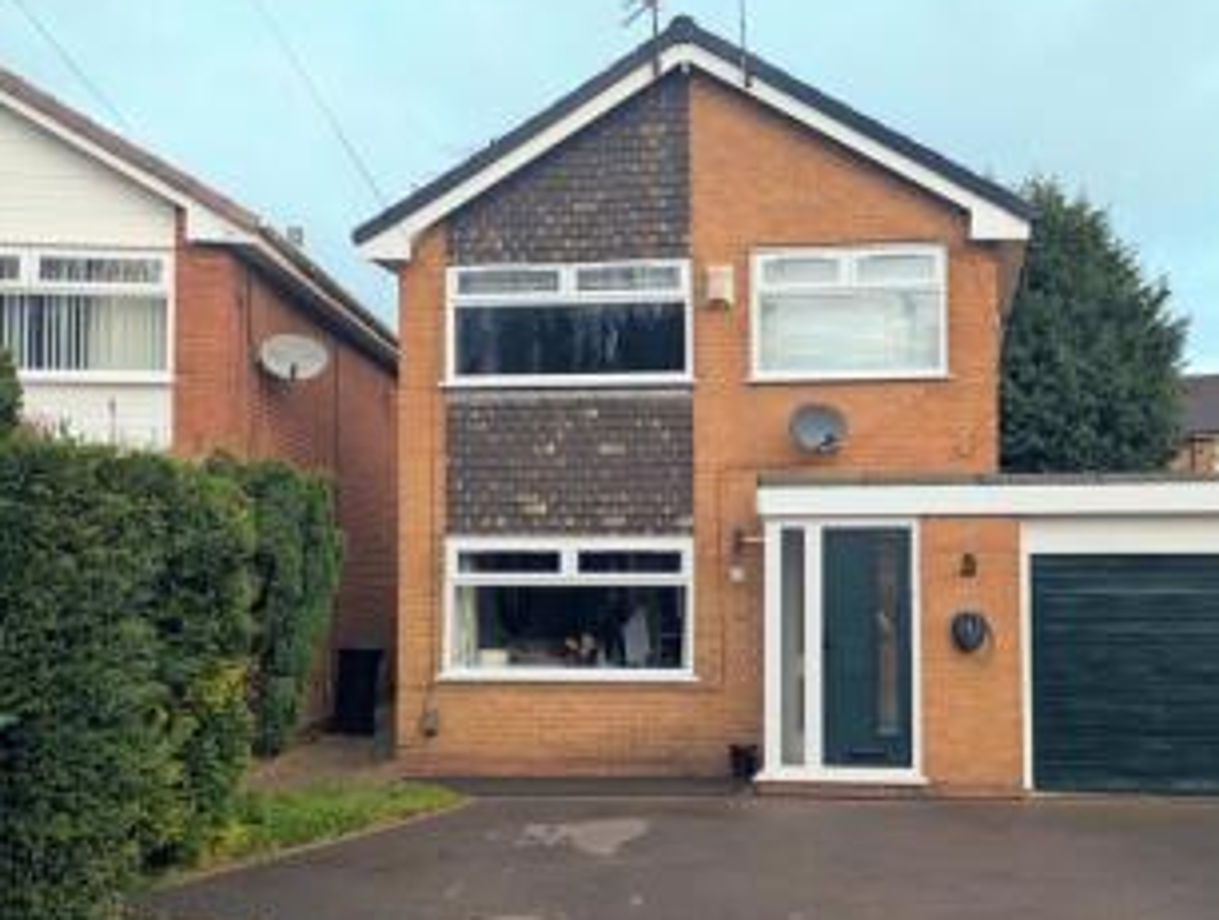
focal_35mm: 33
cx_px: 831
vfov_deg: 43.0
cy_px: 516
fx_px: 1165
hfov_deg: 53.9
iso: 48
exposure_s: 1/430
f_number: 1.85
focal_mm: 6.81
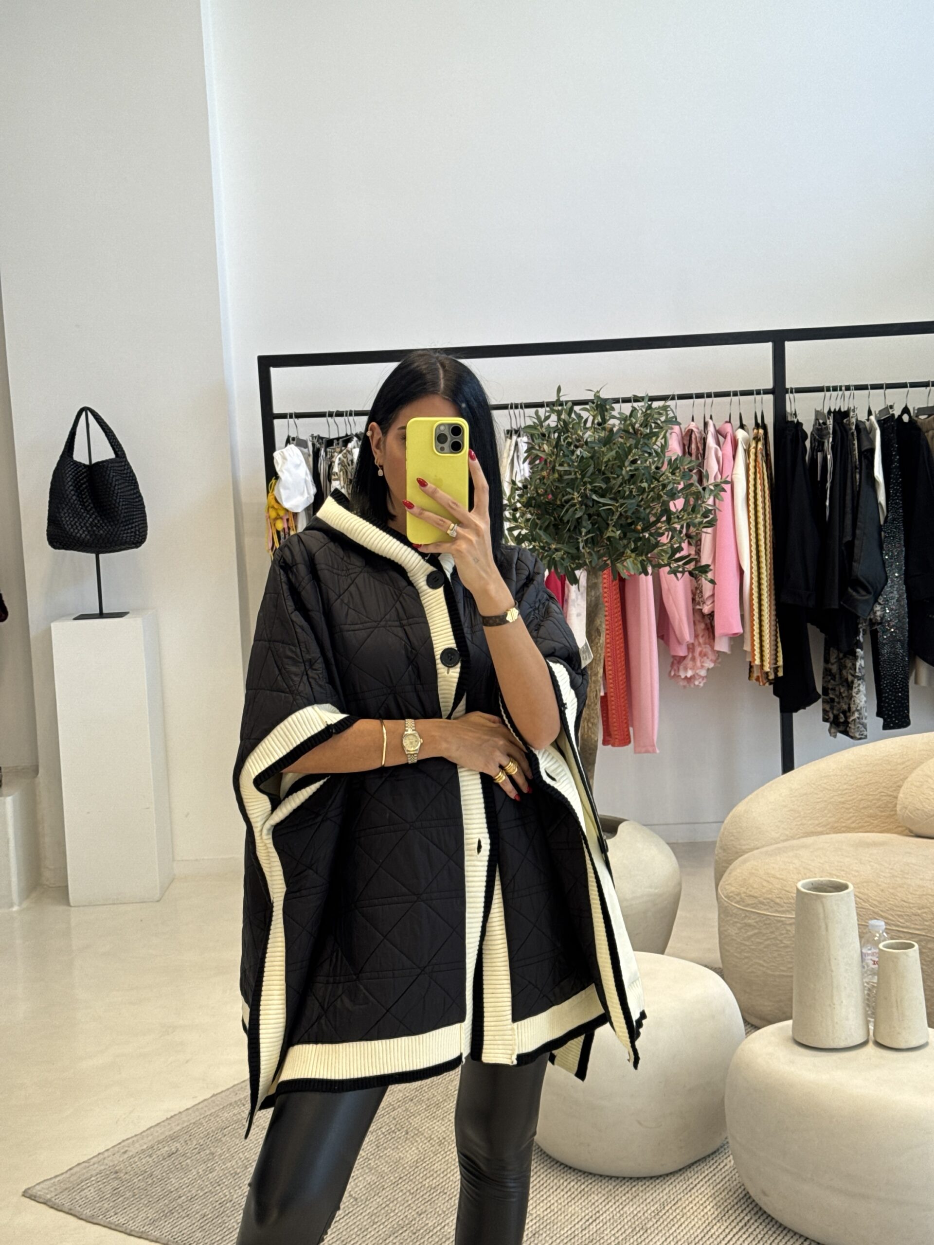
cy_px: 622
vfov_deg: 39.7
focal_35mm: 48
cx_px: 467
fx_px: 1727
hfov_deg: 30.3
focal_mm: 6.76
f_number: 1.78
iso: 50
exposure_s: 1/128
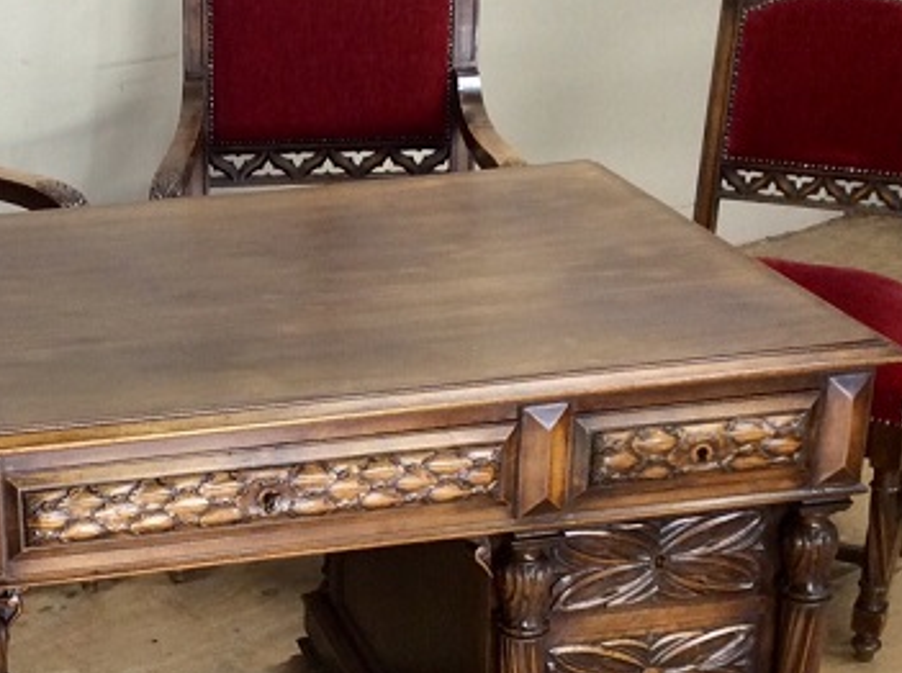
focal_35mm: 71
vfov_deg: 20.6
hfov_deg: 26.5
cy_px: 387
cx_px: 82
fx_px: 1847
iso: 64
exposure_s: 1/25
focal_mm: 3.3
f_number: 2.4
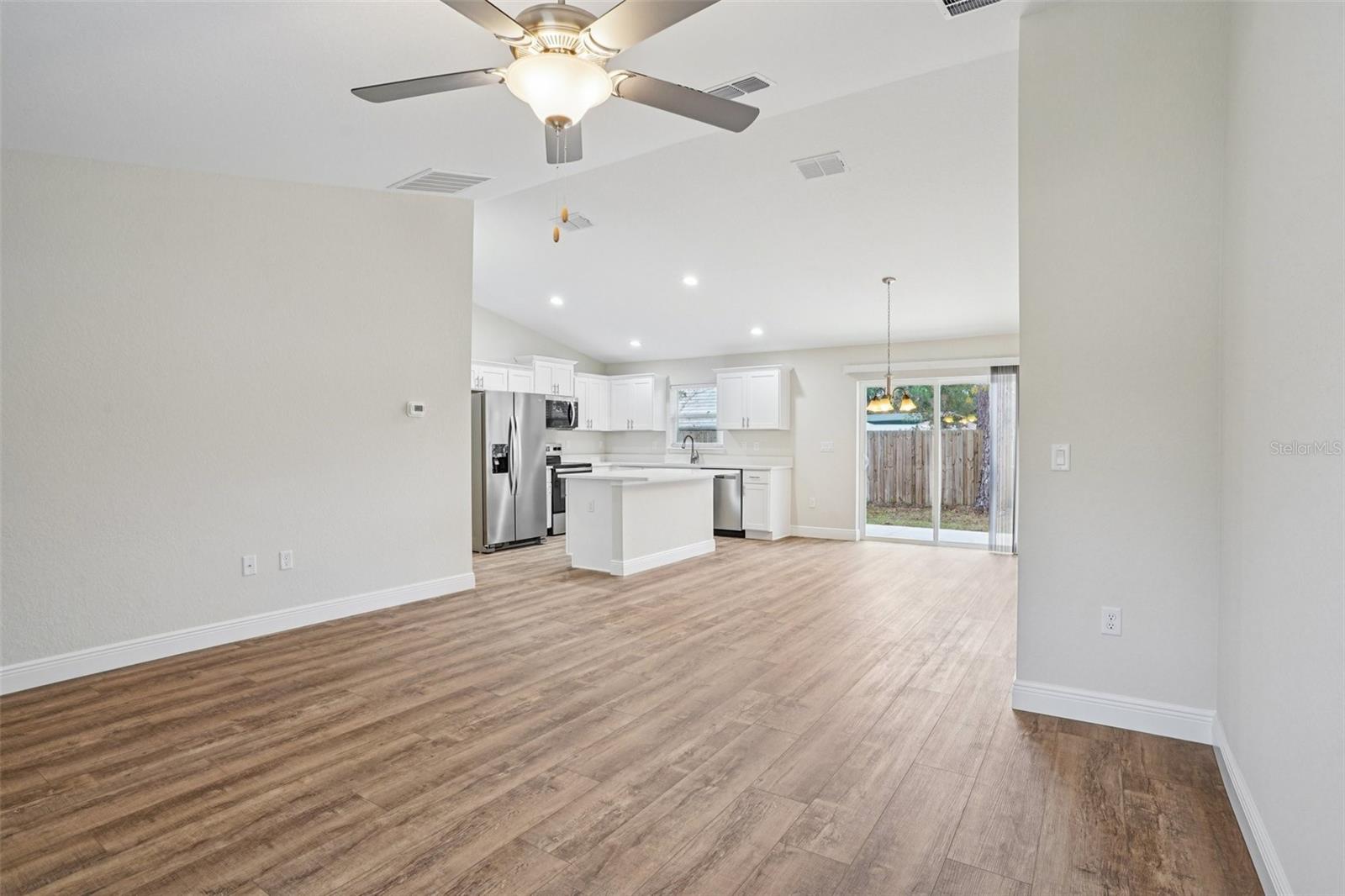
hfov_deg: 93.3
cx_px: 672
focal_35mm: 17
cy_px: 448
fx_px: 635
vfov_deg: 70.4
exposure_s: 1/15
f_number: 9
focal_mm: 17
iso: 400
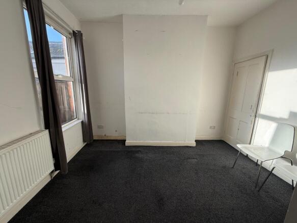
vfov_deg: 85.7
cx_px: 148
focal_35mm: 14
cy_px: 112
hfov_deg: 102.1
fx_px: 120
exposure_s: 1/221
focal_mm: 2.22
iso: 50
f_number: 2.2
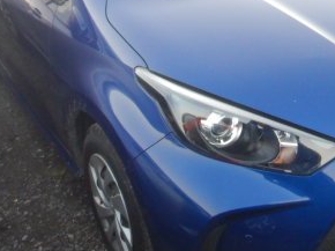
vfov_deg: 27.2
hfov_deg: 35.7
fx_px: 512
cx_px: 234
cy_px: 75
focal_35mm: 53
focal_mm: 4.3
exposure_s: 1/15
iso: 400
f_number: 2.8
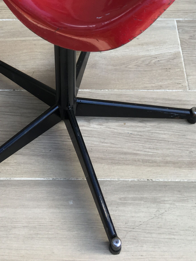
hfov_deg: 23.0
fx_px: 476
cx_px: 47
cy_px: -9
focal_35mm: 63
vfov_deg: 28.5
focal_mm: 4.15
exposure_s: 1/100
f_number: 2.2
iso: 32
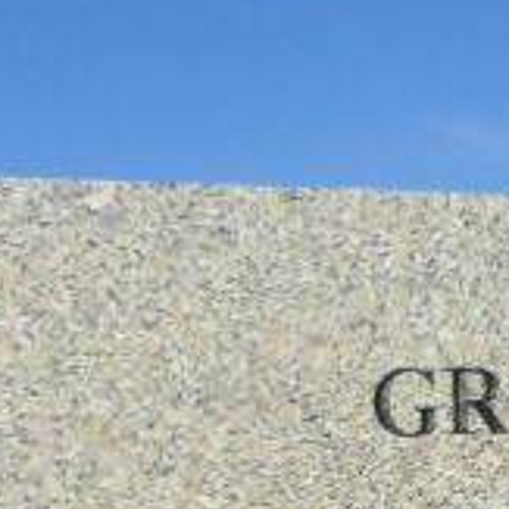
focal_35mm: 87
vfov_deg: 19.2
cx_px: 453
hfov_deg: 19.6
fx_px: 1447
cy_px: 556
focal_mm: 4.5
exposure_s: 1/320
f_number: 7.7
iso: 80
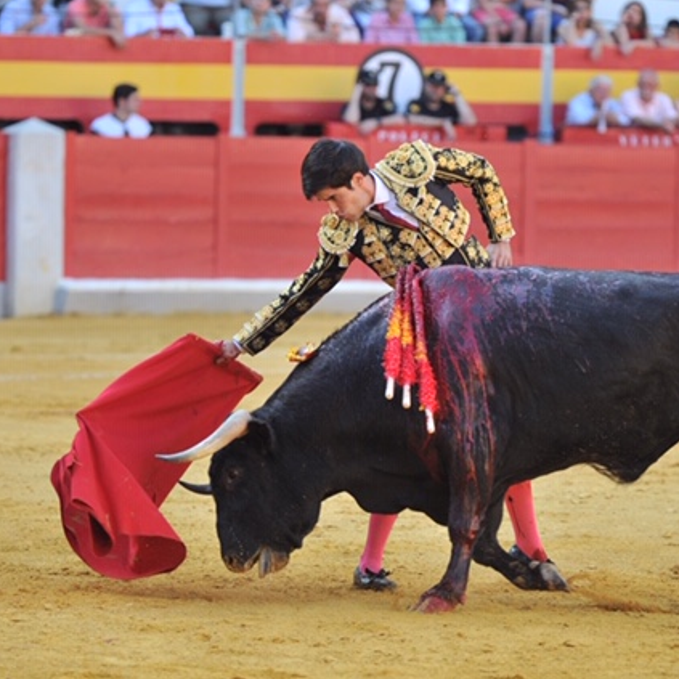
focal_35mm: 280
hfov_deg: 6.3
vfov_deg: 6.3
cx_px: 326
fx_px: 6206
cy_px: 340
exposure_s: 1/1000
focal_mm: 145
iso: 640
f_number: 2.8
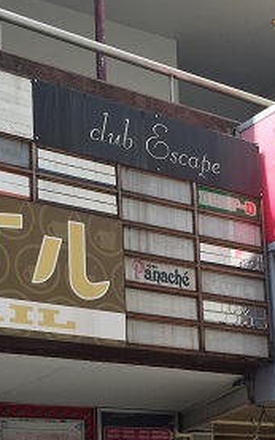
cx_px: 118
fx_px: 852
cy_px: 348
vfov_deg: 28.4
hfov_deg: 18.3
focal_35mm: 71
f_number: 2.2
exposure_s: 1/421
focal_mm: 4.15
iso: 32
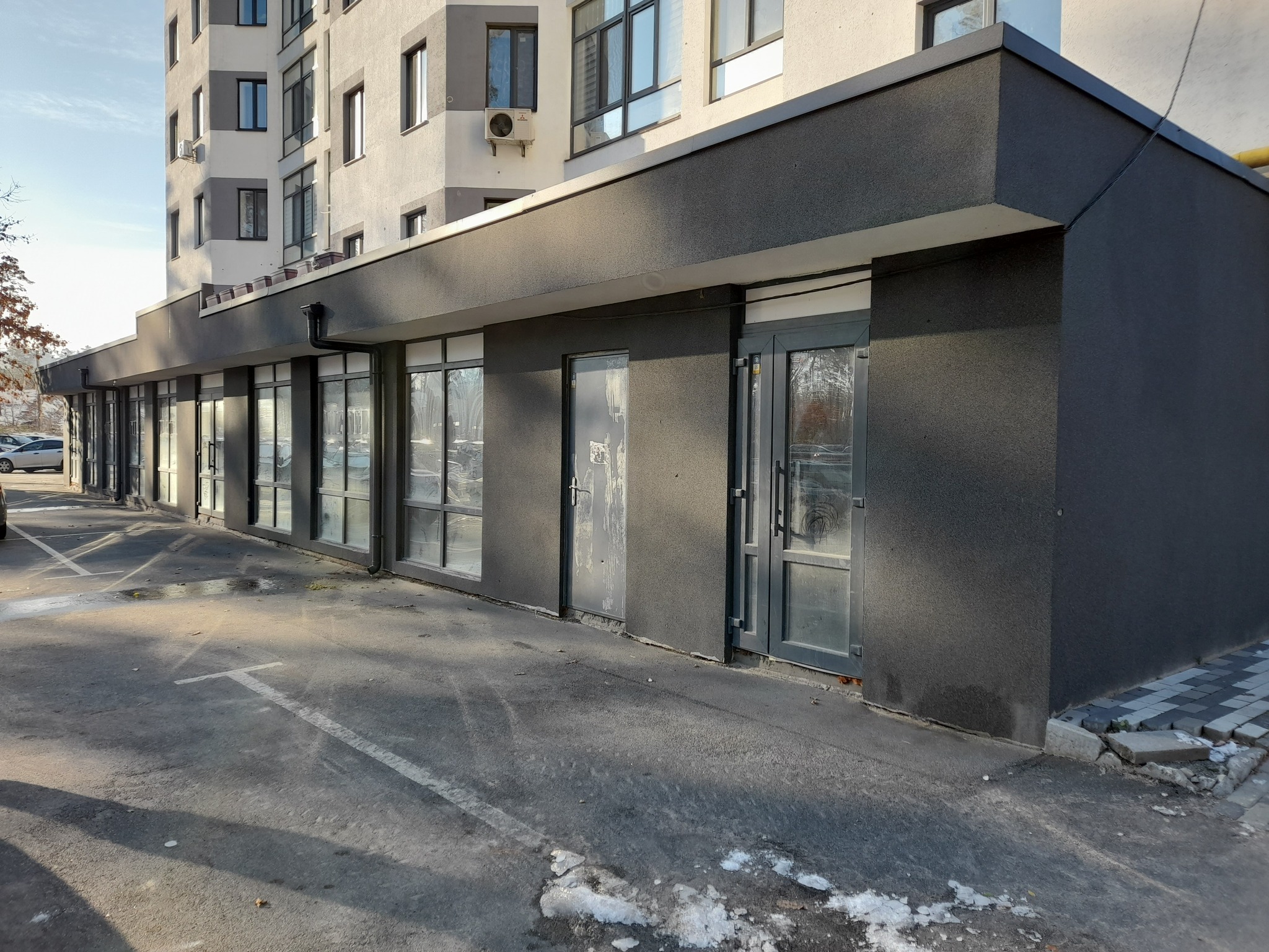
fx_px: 916
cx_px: 634
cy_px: 476
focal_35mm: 25
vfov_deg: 54.9
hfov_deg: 69.4
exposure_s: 1/131
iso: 20
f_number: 2
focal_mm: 4.6
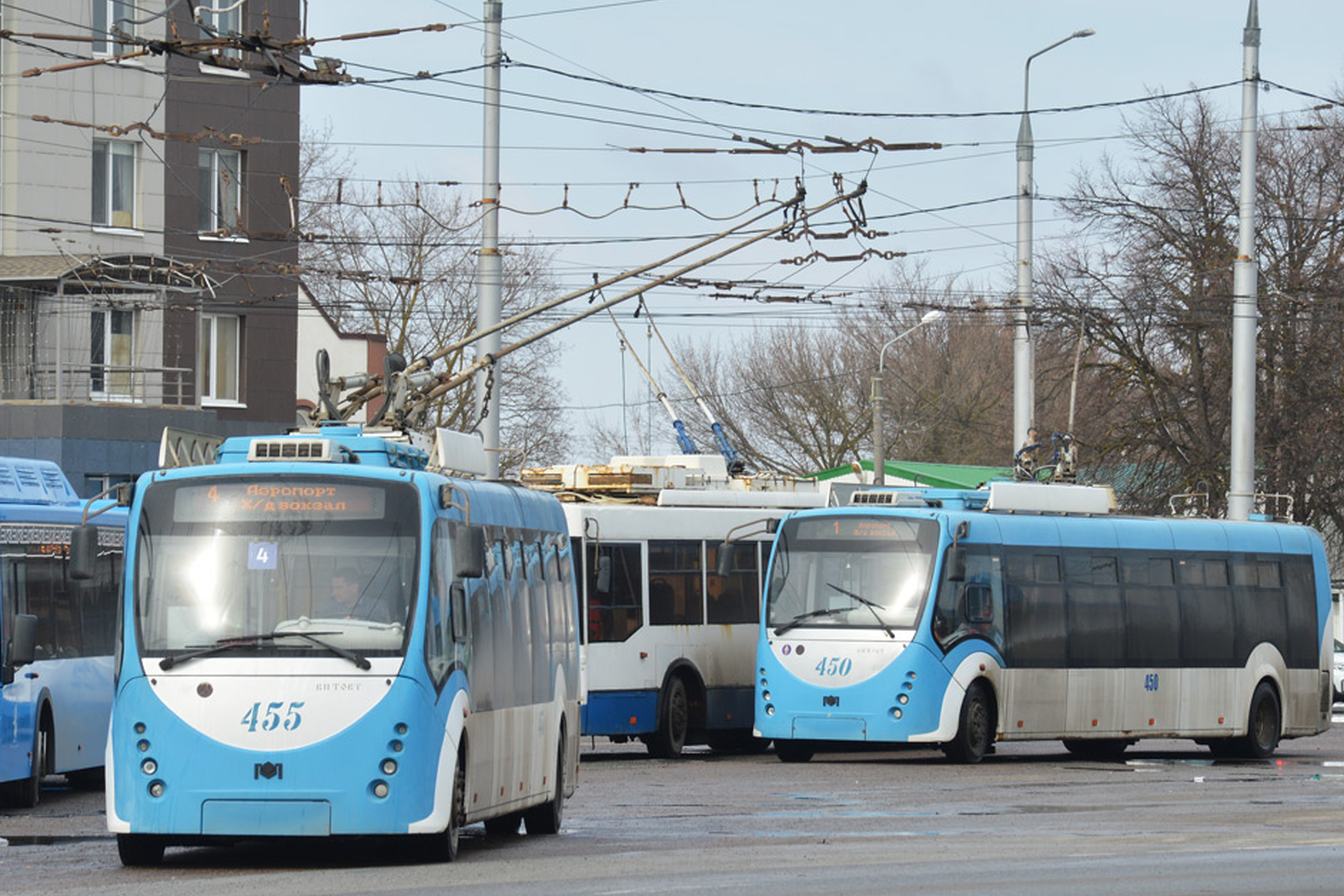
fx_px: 7490
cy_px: 387
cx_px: 662
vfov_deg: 6.8
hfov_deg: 10.3
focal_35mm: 201
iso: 100
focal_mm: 105
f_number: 8
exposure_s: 1/250
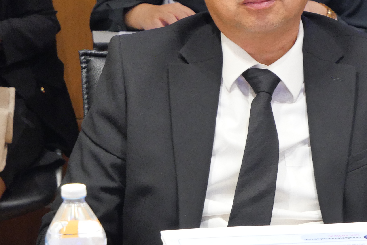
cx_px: 219
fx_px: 2376
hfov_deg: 8.8
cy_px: 54
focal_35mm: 233
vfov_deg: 5.9
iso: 1000
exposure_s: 1/13
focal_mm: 50
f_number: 5.6
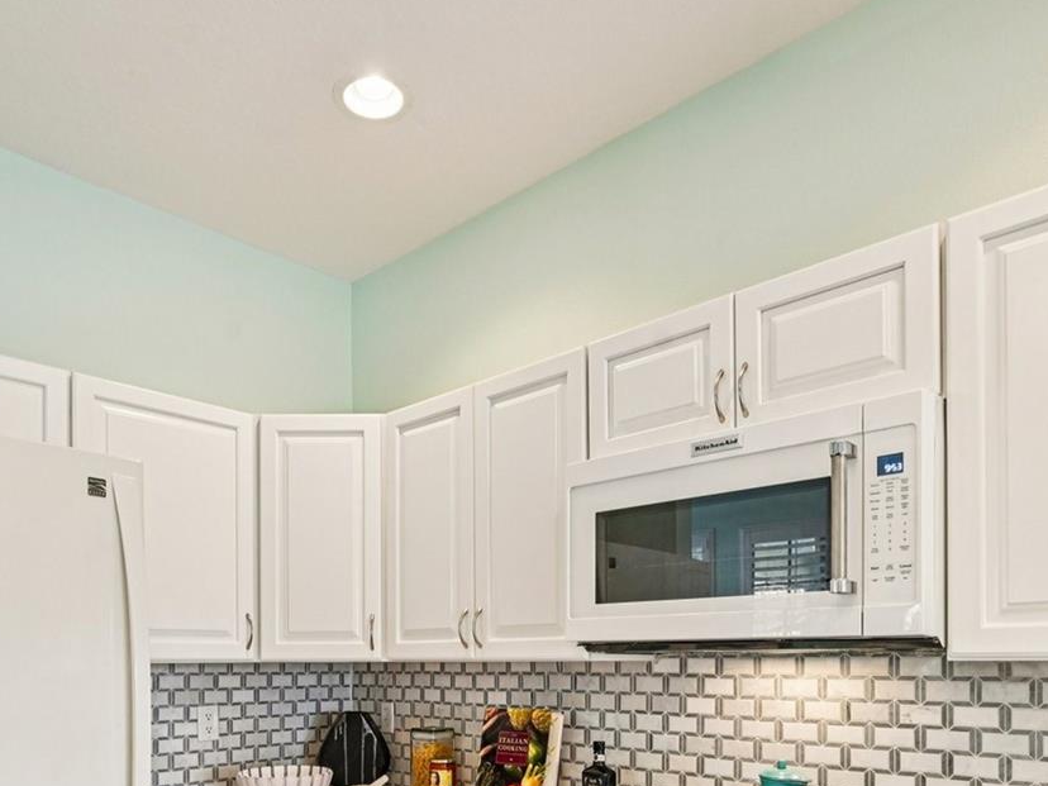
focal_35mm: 26
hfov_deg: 67.1
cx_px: 466
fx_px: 787
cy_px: 646
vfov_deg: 49.5
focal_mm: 14
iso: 400
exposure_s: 1/13
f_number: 8
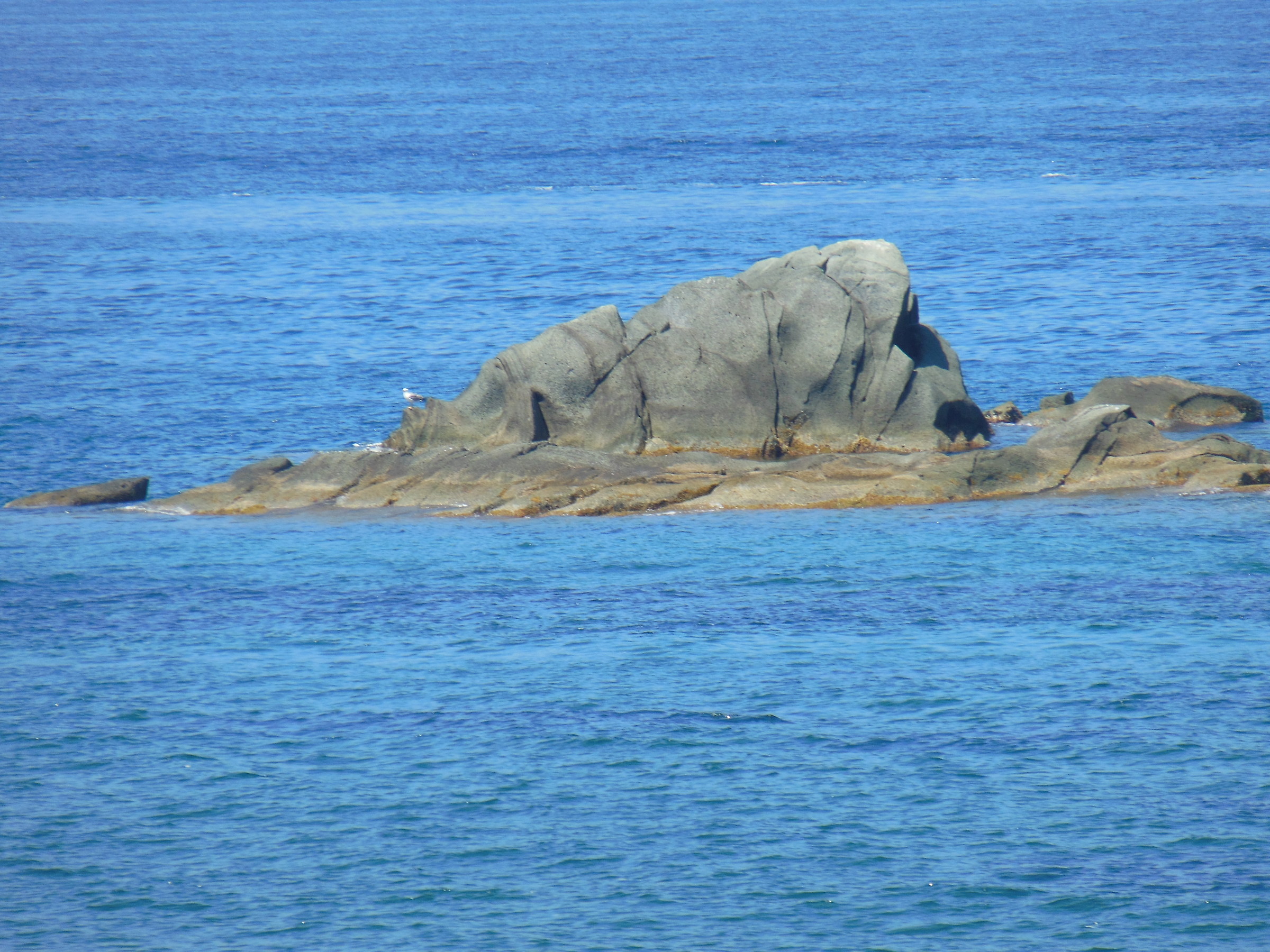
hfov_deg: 4.4
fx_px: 16656
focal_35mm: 454
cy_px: 476
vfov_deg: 3.3
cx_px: 635
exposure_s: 1/320
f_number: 5.9
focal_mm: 81
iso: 125
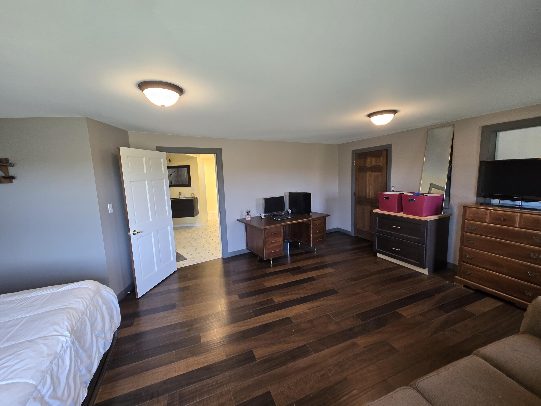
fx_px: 203
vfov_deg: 89.9
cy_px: 203
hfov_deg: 106.2
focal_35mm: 13
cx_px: 270
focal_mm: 2.2
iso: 200
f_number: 2.2
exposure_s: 1/60
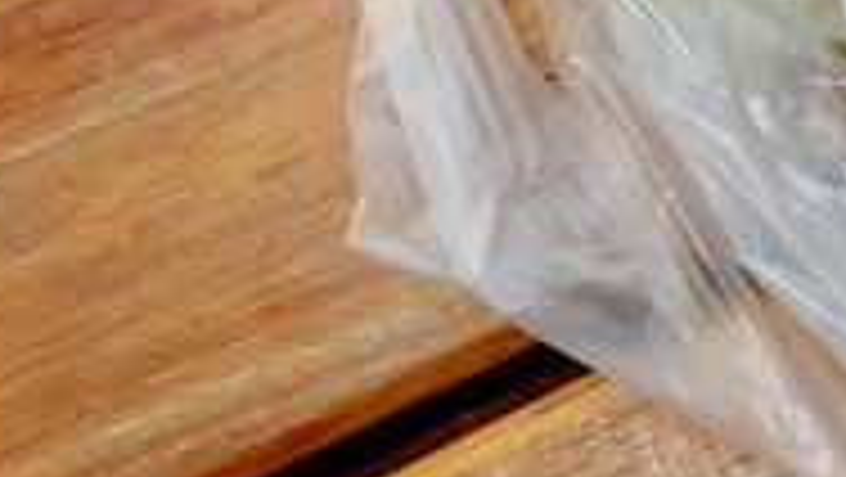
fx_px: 2312
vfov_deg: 11.1
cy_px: -317
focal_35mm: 103
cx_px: 1310
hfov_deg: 18.2
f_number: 2.2
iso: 200
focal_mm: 4.15
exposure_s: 1/17
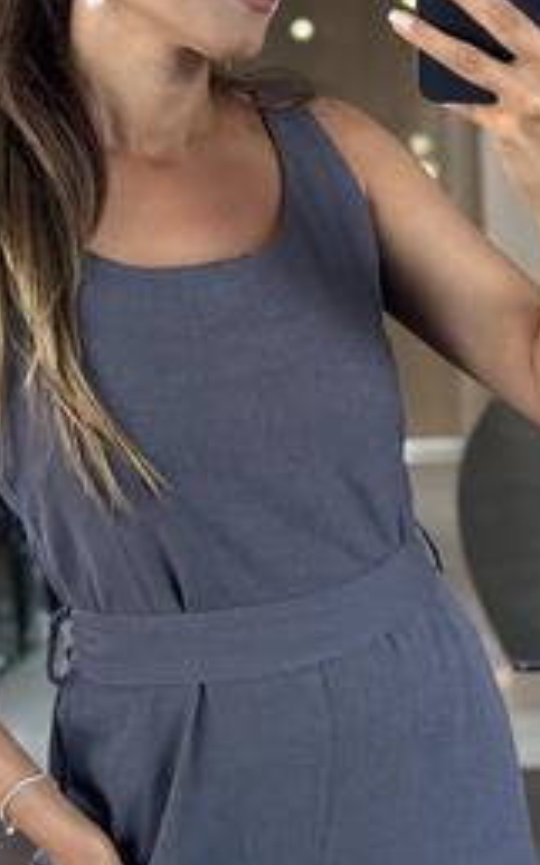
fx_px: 2357
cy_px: 409
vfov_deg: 20.8
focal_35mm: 100
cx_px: 201
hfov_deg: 13.1
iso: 400
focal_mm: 6.86
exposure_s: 1/60
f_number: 1.78
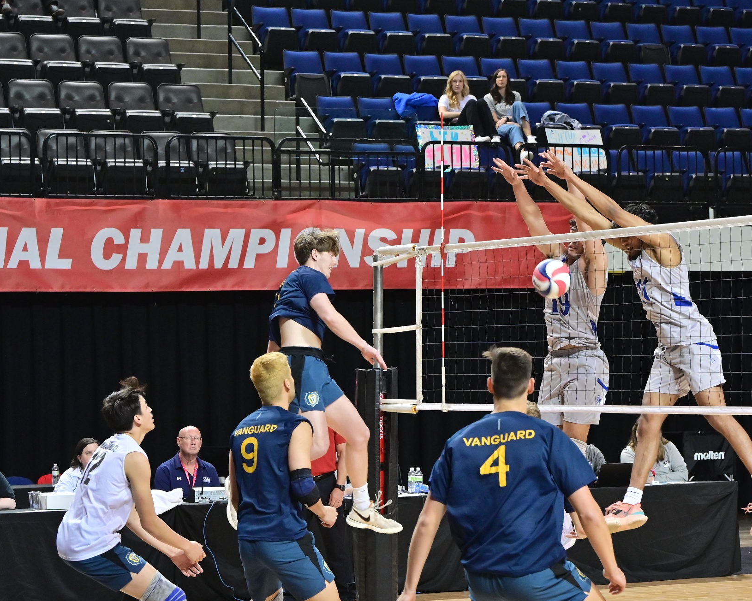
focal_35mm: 119
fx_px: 2648
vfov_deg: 13.0
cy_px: 299
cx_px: 385
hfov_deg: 16.2
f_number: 5
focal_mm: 70
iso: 1600
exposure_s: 1/500
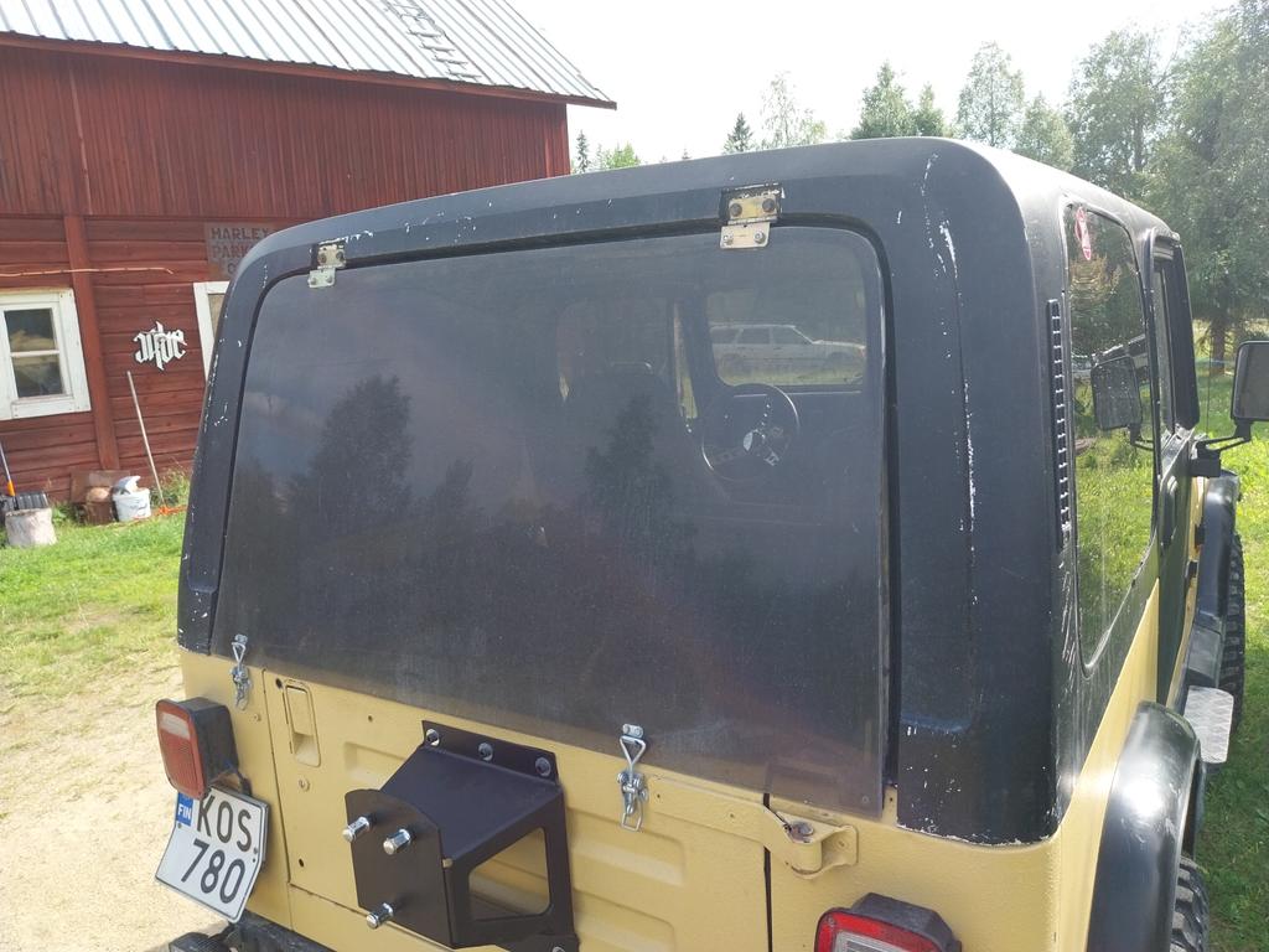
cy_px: 476
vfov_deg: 53.1
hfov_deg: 67.3
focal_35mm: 26
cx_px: 634
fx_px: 953
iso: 27
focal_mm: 4
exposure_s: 1/286
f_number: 1.8
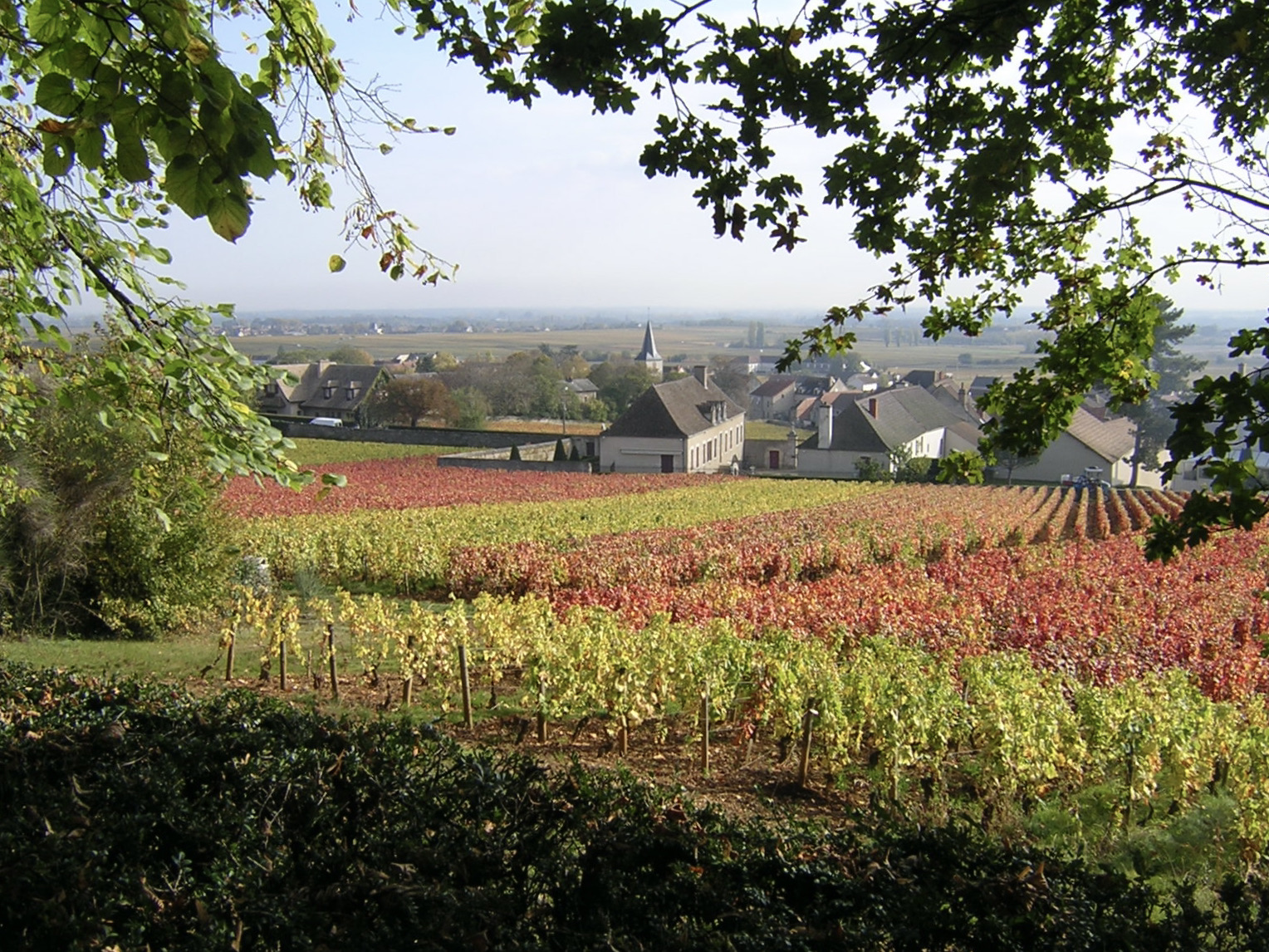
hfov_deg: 51.4
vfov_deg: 39.7
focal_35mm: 36
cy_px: 476
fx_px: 1320
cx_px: 634
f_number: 5.2
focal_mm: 4.7
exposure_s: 1/230
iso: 100
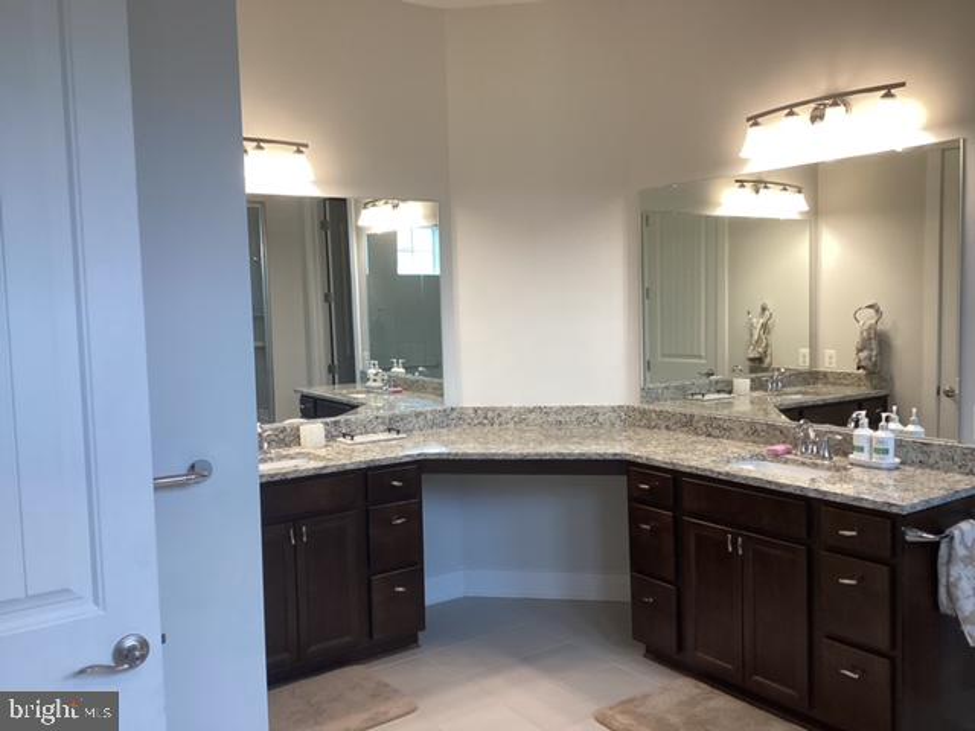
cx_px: 488
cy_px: 366
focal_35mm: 31
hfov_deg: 58.4
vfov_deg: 45.4
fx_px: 873
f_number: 2.4
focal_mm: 3.3
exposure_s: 1/60
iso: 64
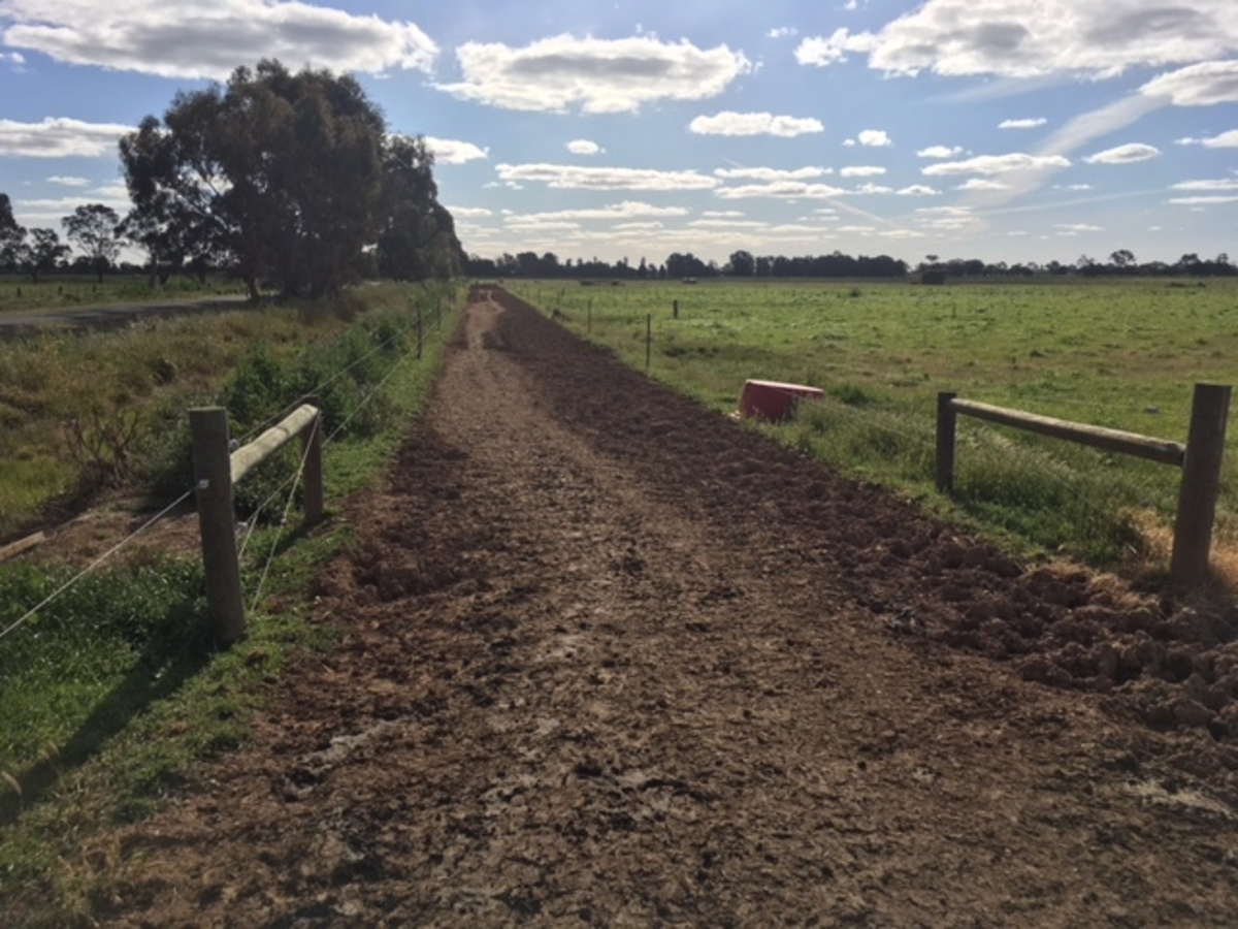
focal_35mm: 29
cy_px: 464
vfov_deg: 48.2
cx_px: 619
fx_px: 1037
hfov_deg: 61.7
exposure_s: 1/2959
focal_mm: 4.15
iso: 25
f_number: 2.2
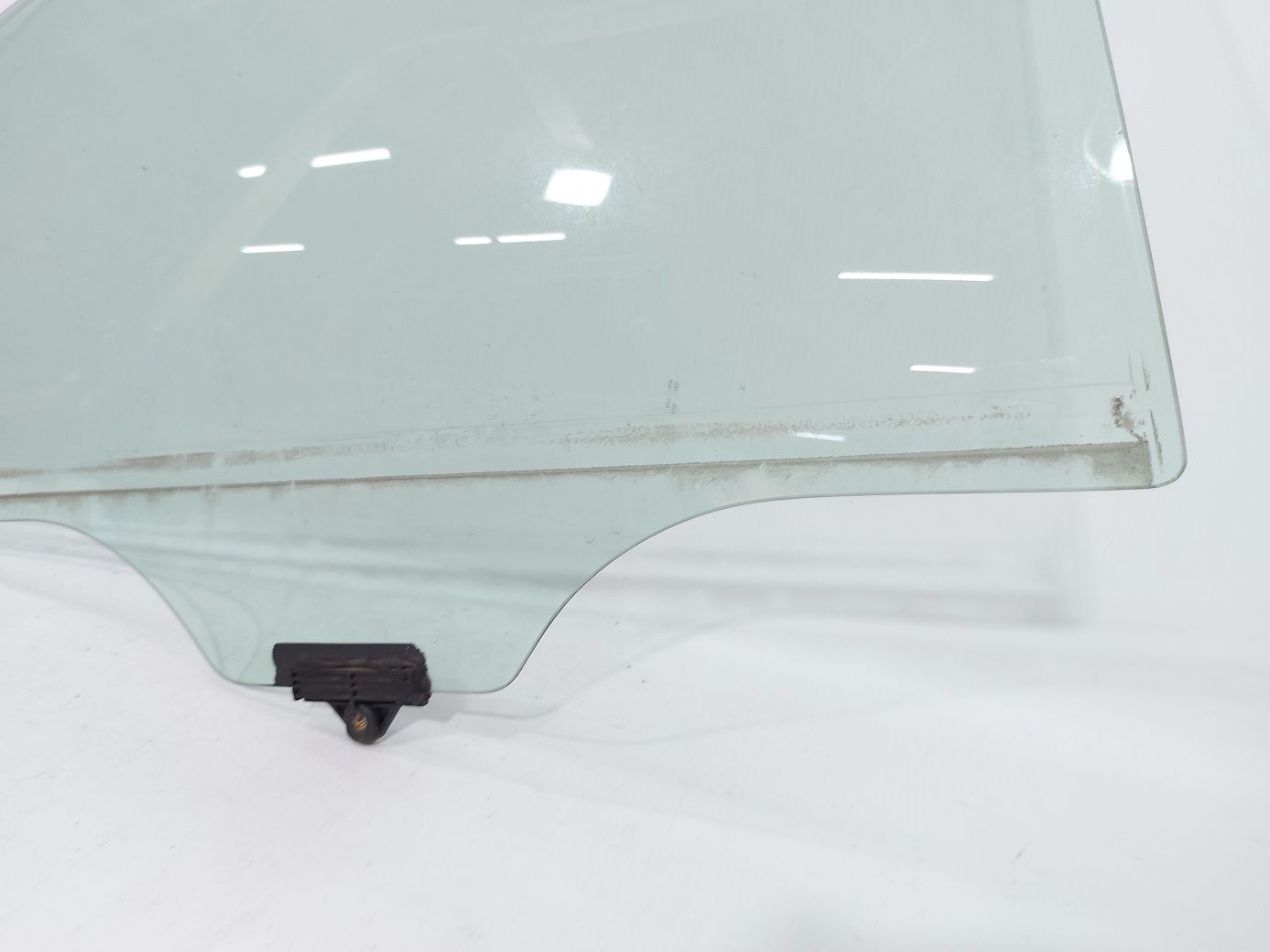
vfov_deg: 56.8
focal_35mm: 24
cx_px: 635
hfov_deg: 71.6
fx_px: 880
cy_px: 476
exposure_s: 1/50
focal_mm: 5.23
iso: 50
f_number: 1.8
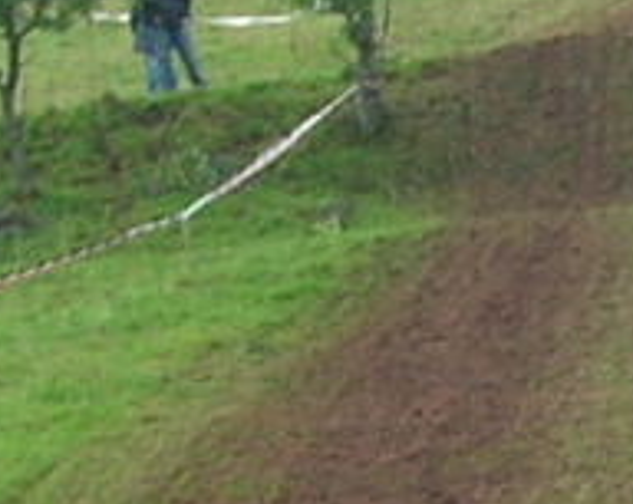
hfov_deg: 6.6
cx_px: 1213
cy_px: 800
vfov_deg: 5.4
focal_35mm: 285
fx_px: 5331
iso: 50
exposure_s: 1/116
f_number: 2.8
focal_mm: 5.8
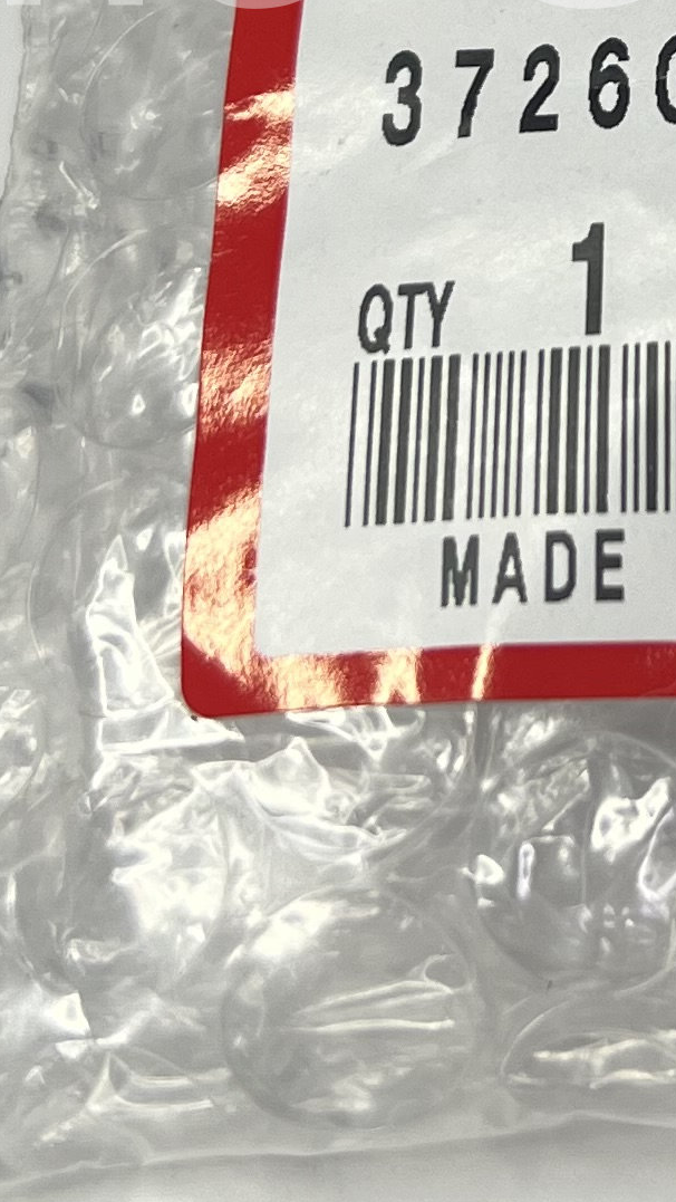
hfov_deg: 11.1
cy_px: -117
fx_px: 3377
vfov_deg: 19.3
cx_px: 933
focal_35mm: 106
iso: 40
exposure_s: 1/100
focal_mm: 5.7
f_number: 1.5
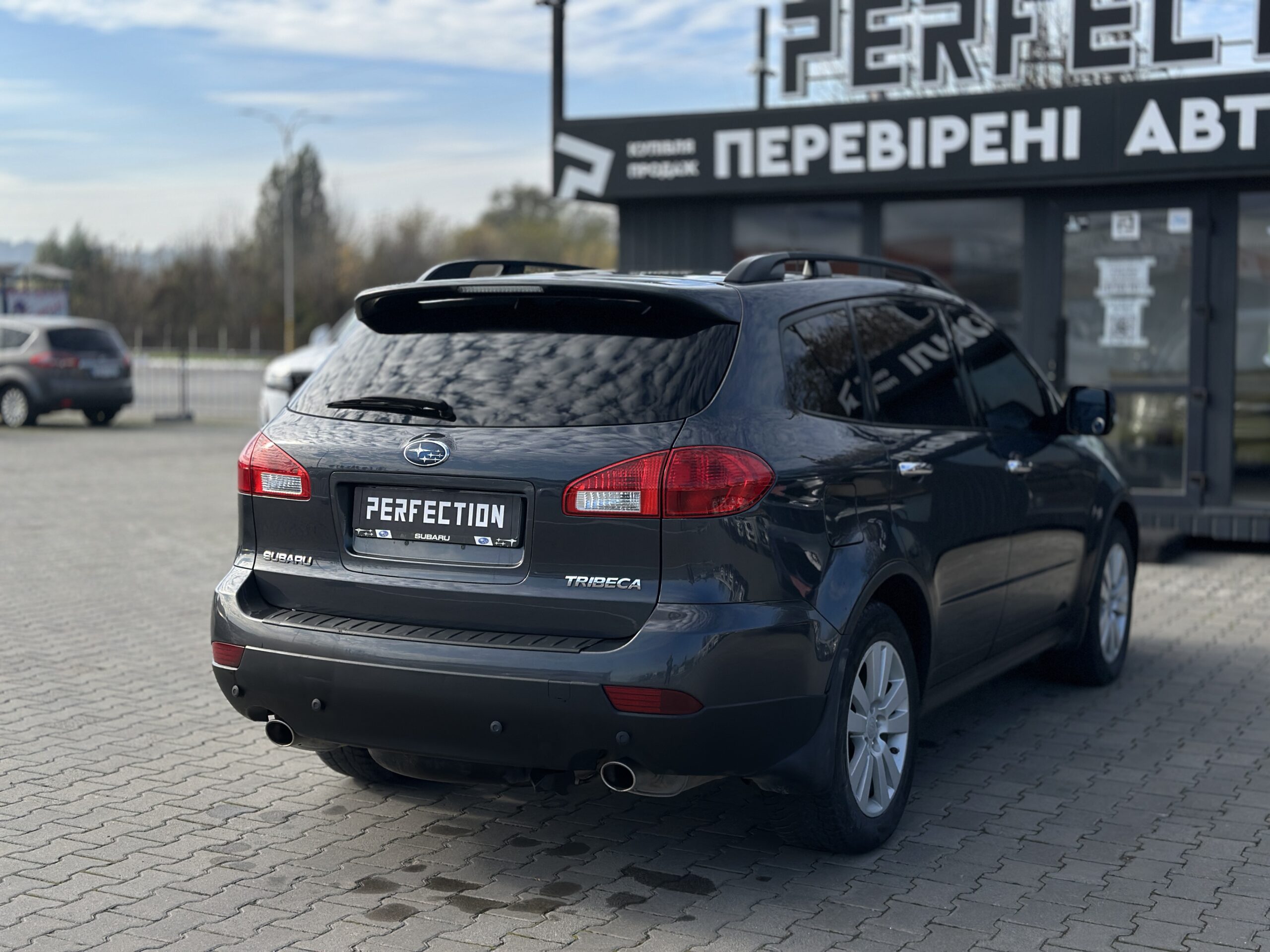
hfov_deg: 39.7
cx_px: 635
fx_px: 1761
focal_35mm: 48
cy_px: 476
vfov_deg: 30.3
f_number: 1.78
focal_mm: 6.86
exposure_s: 1/3876
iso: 80
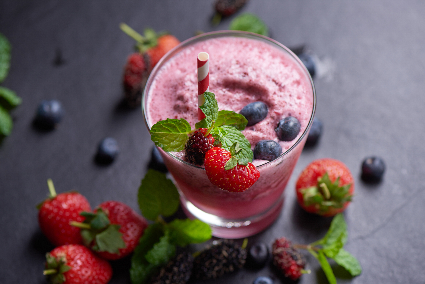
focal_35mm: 105
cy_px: 142
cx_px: 212
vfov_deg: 13.1
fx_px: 1240
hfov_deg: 19.5
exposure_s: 1/160
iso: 100
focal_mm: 105
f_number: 8
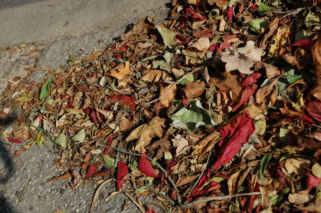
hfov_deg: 26.0
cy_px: 106
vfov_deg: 17.5
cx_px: 160
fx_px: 695
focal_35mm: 78
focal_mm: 52
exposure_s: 1/400
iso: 200
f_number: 8
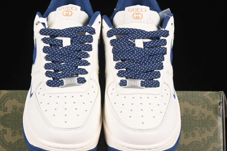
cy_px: 93
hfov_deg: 18.6
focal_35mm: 110
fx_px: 694
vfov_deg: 12.4
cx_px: 106
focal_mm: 50
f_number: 6.3
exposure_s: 1/60
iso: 160
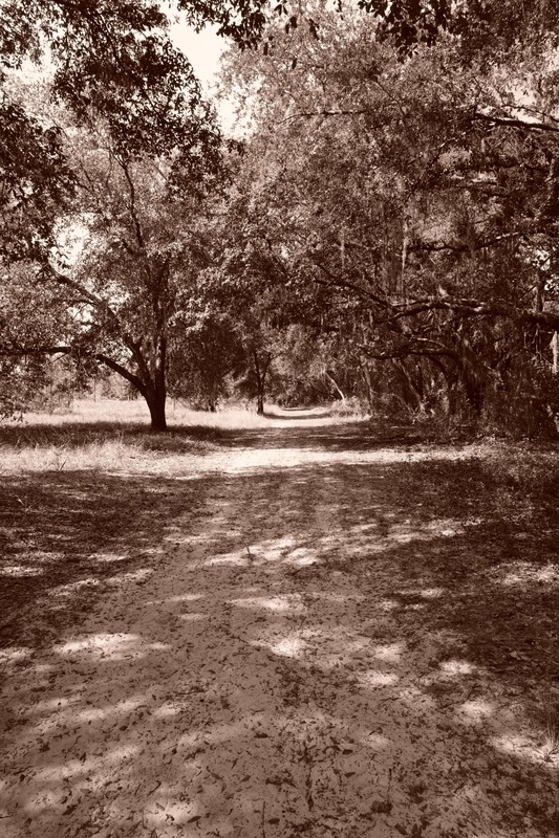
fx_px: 559
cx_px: 280
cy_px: 419
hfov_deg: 53.1
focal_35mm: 24
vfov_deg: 73.8
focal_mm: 24
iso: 400
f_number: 16
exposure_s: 1/60
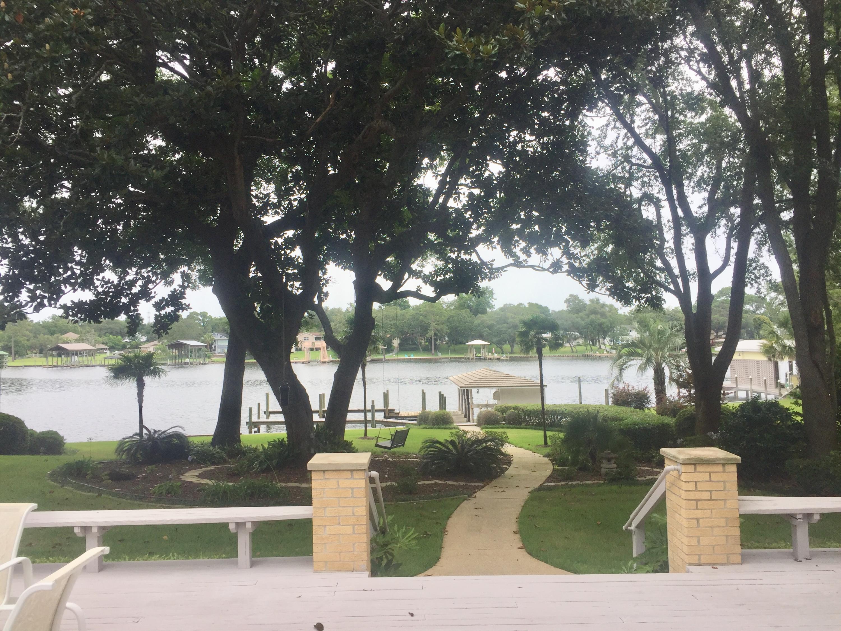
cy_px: 316
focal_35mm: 29
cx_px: 420
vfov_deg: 48.2
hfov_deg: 61.7
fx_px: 705
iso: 32
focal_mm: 4.15
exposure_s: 1/964
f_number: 2.2
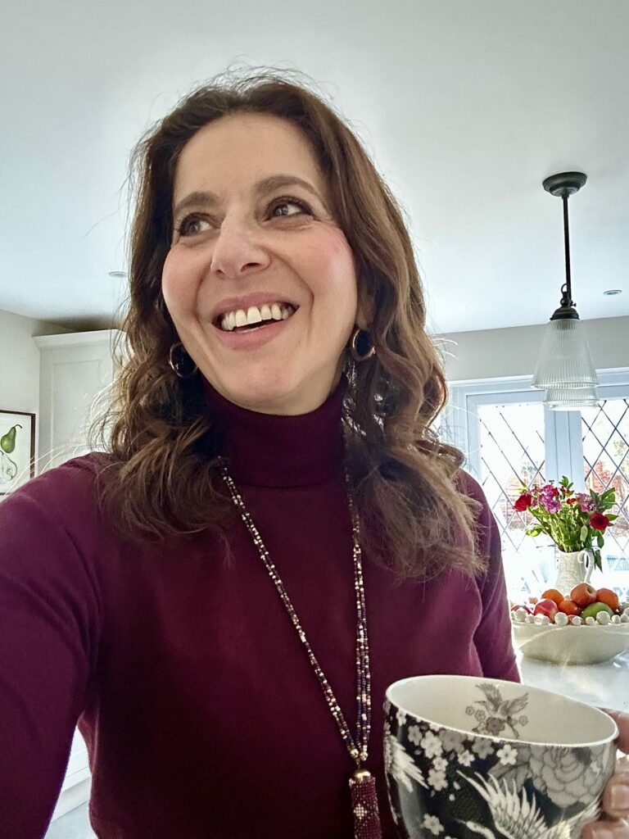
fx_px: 727
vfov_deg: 60.0
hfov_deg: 46.8
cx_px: 314
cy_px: 420
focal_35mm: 30
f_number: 1.9
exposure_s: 1/19
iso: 640
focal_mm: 2.69
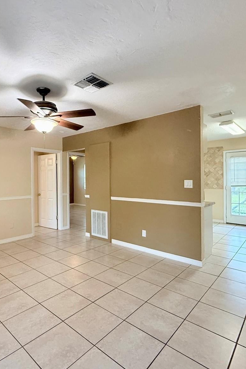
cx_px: 93
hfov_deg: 61.1
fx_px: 205
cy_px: 184
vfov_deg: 84.0
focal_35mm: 20
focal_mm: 2.22
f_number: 2.2
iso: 500
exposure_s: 1/120
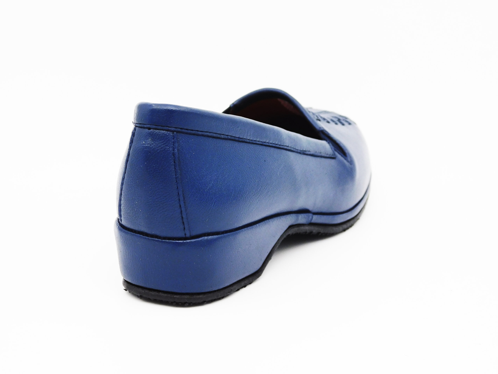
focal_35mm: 80
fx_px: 1151
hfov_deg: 24.4
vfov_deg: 18.4
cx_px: 249
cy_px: 187
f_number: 4.4
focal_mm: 14.2
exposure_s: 1/200
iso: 125
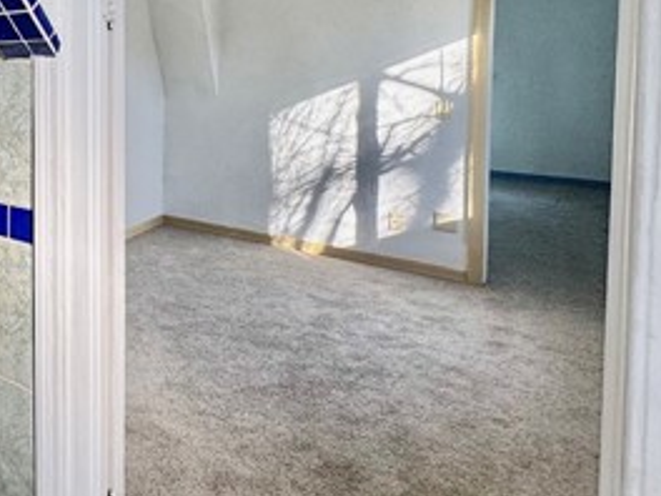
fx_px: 649
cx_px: -28
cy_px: 75
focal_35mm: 34
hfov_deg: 44.3
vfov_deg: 39.5
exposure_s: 1/99
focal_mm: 2.22
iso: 64
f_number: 2.2
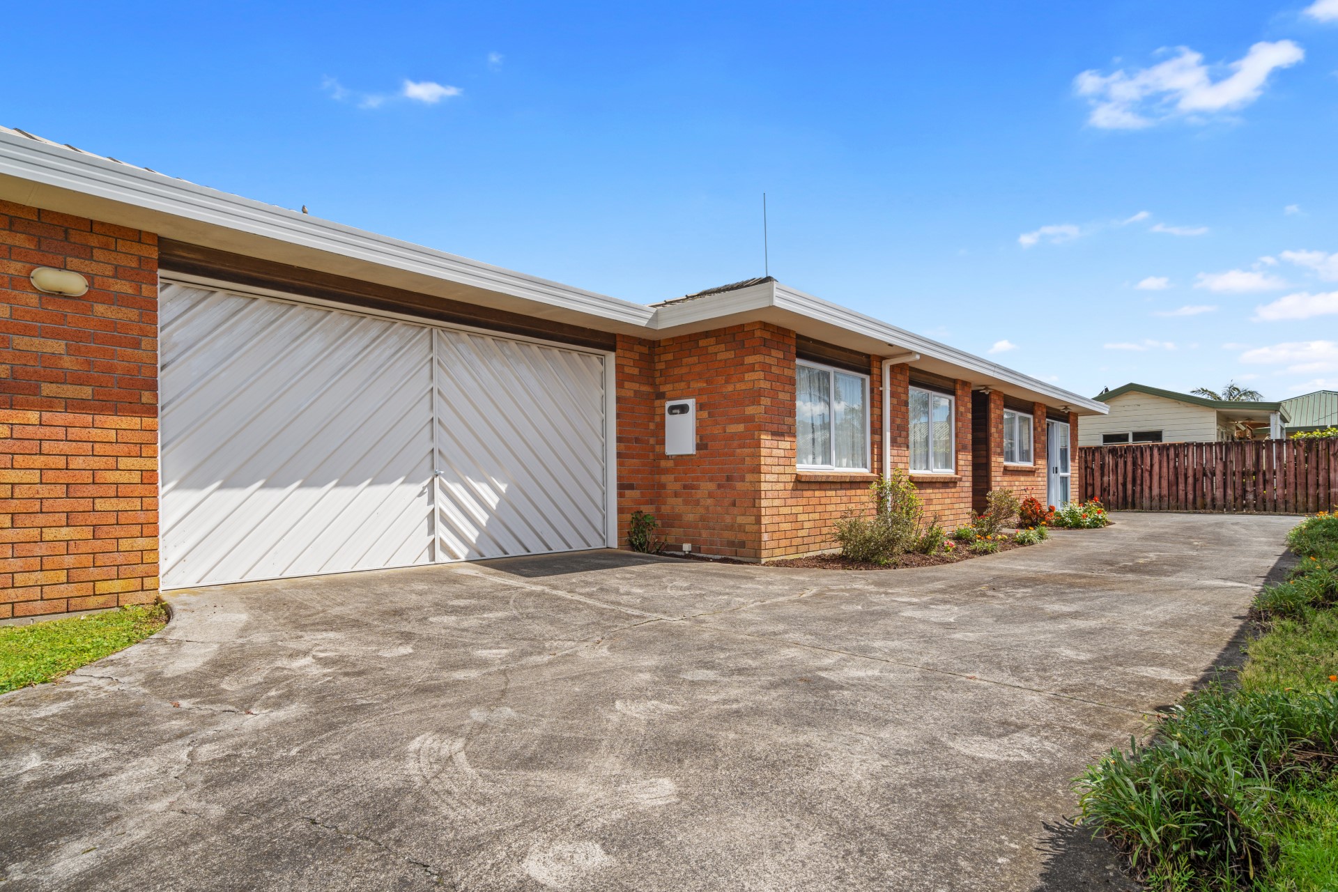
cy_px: 446
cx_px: 669
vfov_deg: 67.4
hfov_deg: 90.0
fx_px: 669
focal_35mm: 18
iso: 100
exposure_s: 1/160
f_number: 11
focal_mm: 18
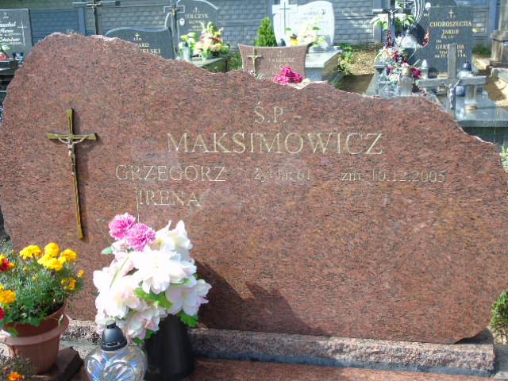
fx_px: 675
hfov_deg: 41.2
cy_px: 190
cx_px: 254
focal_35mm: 46
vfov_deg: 31.5
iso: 80
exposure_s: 1/160
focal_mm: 8.2
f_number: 4.1
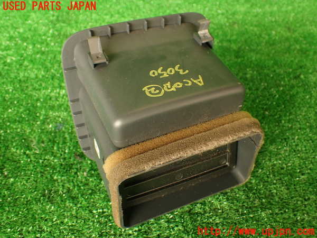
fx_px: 330
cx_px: 158
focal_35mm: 36
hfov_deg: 51.4
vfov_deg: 39.7
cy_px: 119
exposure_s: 1/80
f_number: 2.5
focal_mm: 6.37
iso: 200
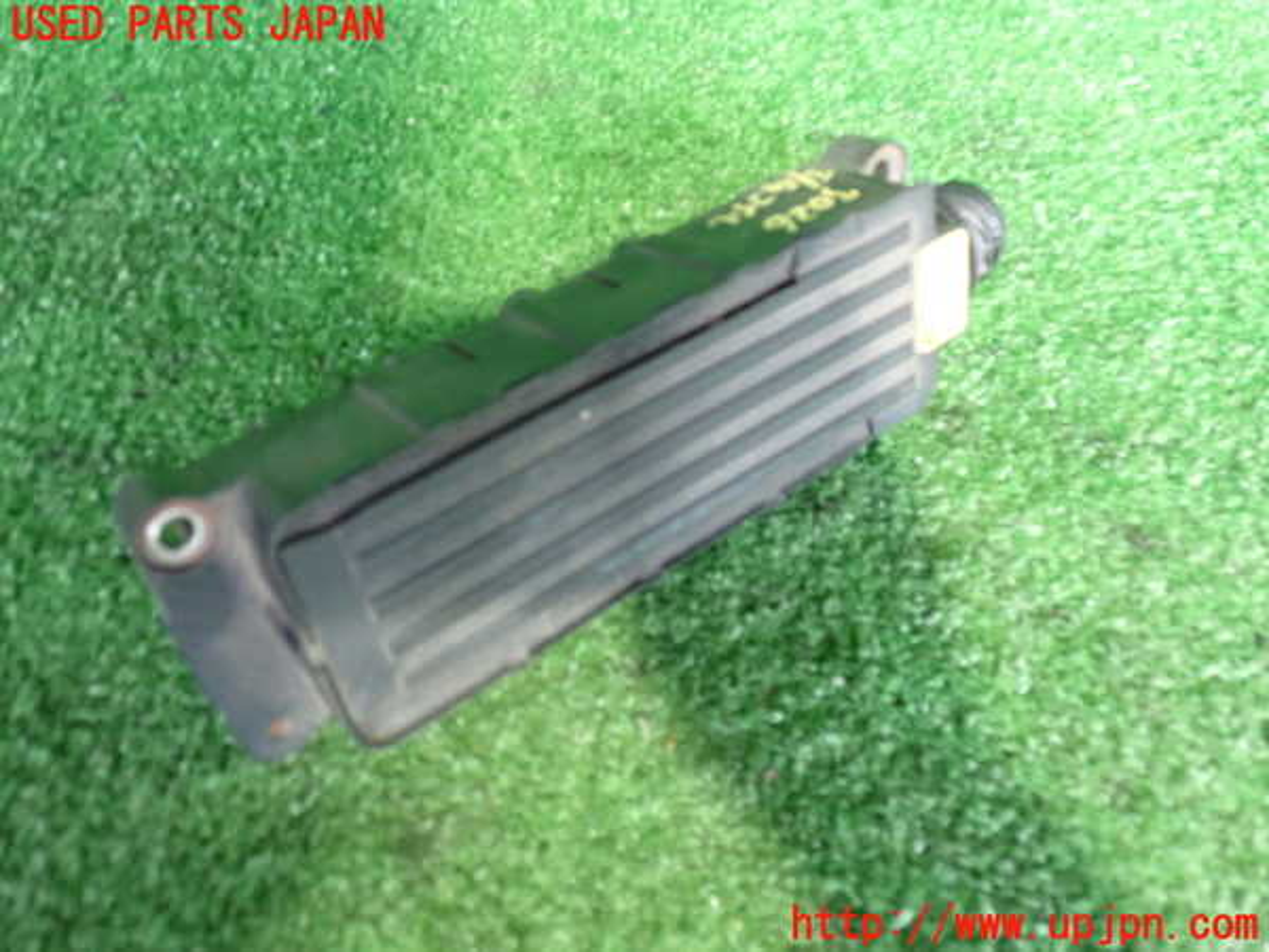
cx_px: 634
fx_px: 1100
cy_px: 476
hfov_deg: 60.0
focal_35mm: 30
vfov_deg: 46.8
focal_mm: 5.4
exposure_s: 1/15
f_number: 2.3
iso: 800
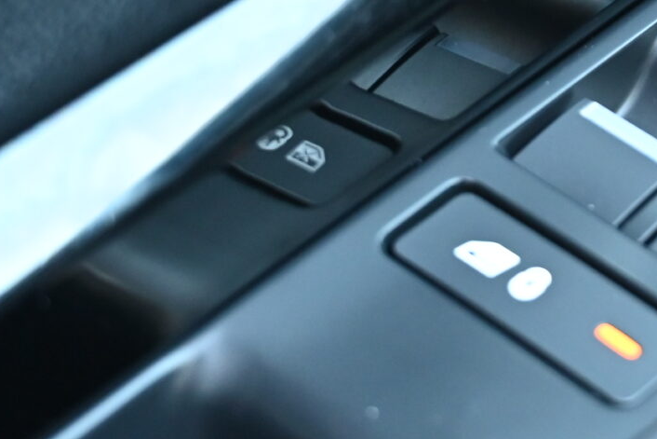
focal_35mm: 156
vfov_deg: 8.7
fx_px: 2847
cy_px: -84
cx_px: 824
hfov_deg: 12.8
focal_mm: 43
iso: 3200
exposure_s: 1/80
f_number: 4
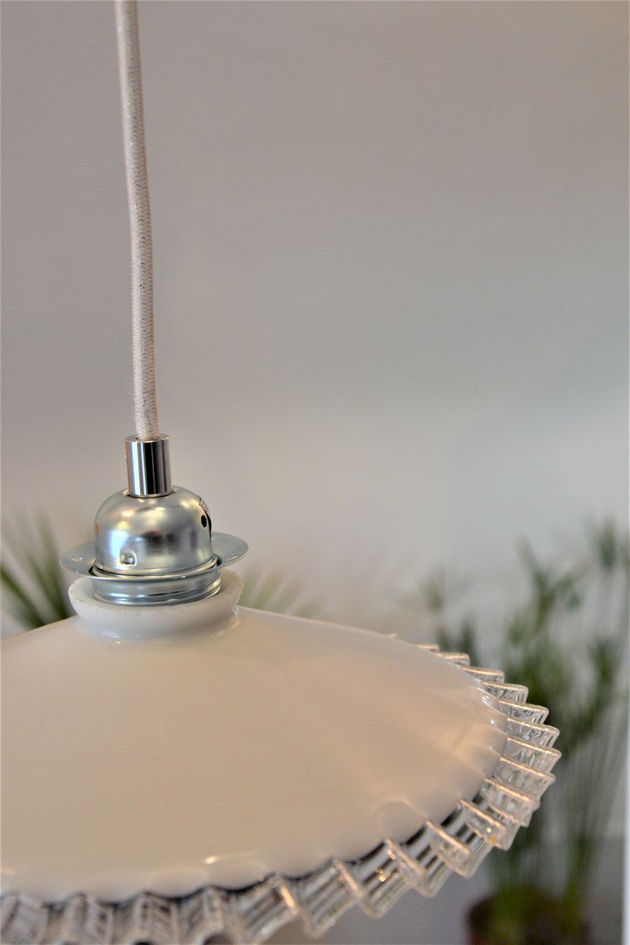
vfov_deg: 33.4
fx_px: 1575
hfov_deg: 22.6
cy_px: 472
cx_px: 315
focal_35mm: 60
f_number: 4.5
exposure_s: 1/60
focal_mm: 40
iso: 1000
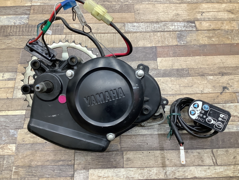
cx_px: 120
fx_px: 214
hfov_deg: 58.3
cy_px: 90
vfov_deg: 45.5
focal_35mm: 31
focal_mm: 3.3
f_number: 2.4
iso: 125
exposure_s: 1/50
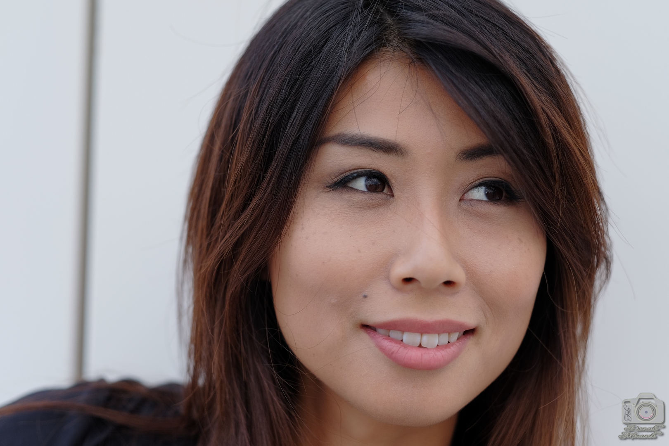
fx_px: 1561
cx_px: 334
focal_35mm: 84
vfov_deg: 16.3
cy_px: 223
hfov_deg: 24.2
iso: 400
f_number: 2.2
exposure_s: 1/2900
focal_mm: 56
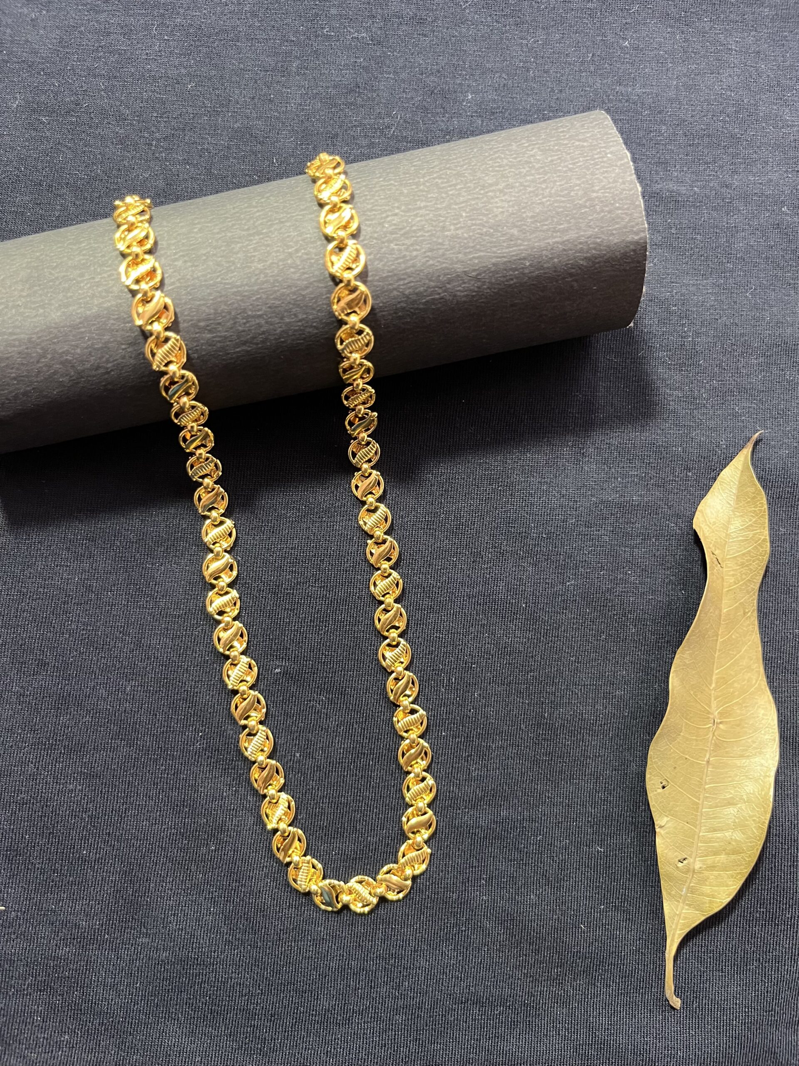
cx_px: 400
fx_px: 800
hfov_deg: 53.1
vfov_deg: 67.3
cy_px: 533
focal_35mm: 26
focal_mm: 5.1
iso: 400
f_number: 1.6
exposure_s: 1/33
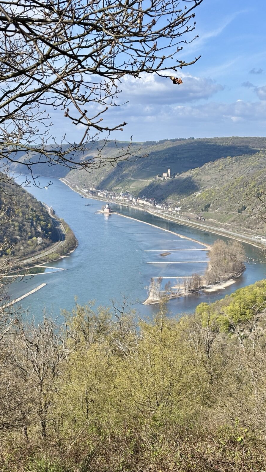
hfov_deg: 21.1
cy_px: 237
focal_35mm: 57
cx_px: 118
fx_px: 714
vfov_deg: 36.6
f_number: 1.6
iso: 32
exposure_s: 1/2193
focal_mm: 5.96
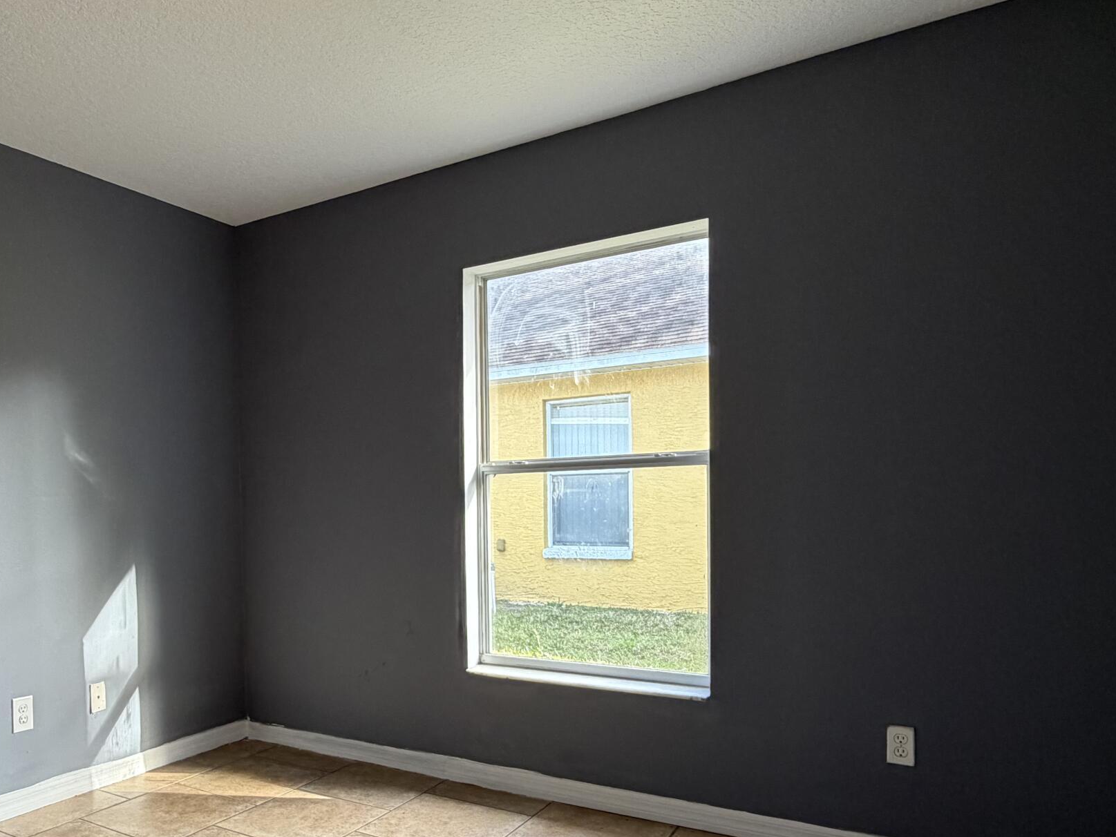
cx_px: 374
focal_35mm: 26
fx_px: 838
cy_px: 532
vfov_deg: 52.4
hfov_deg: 65.5
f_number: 2.2
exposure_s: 1/120
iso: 200
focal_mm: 2.22
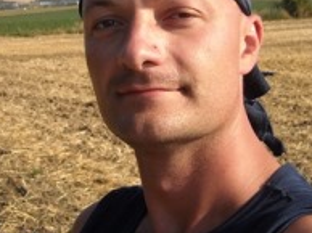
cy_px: 58
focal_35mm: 81
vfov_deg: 18.1
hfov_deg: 24.1
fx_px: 729
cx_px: 135
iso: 64
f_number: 5.6
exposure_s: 1/228
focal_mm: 5.7
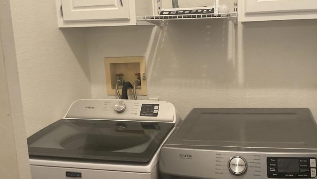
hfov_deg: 48.3
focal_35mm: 42
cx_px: 175
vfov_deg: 28.3
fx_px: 353
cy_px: 101
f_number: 1.8
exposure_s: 1/60
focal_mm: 3
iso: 160
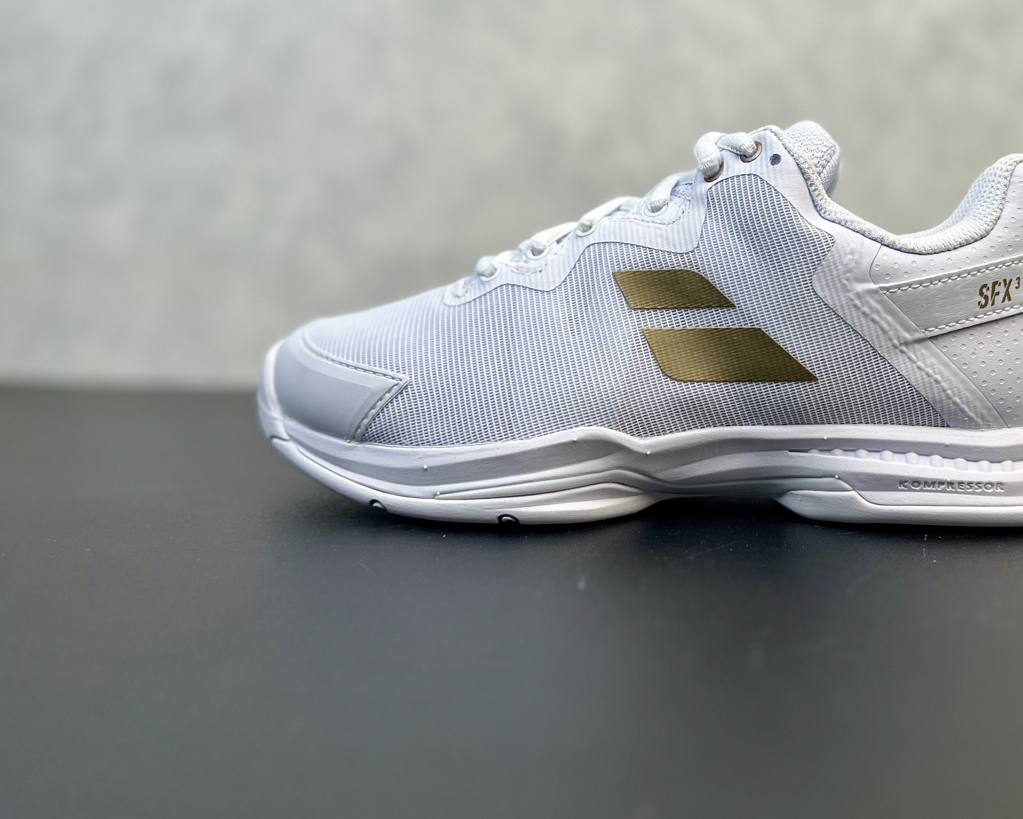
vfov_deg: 41.1
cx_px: 698
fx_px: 1090
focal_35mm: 36
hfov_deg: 49.2
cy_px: 348
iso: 50
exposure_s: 1/367
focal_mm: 5.7
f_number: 1.5
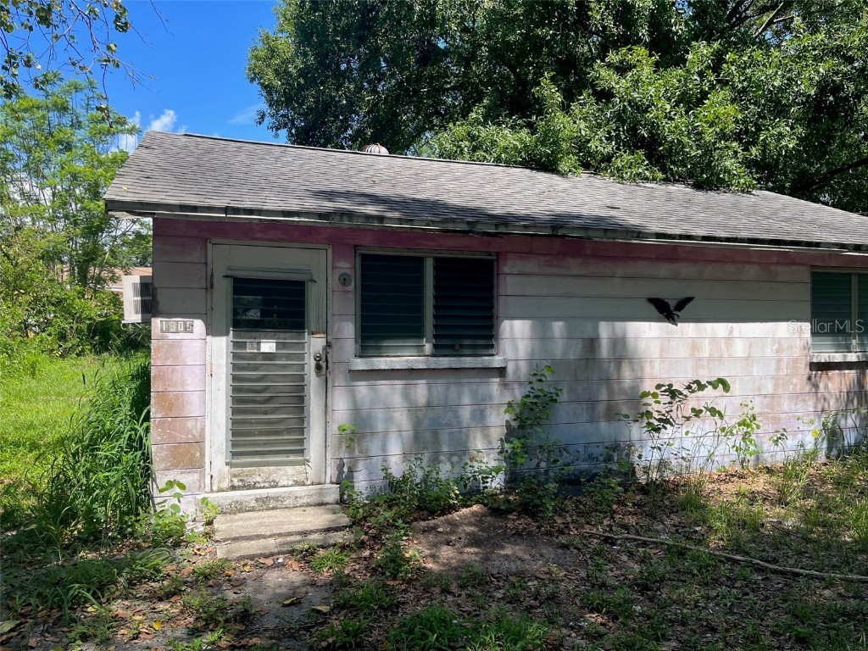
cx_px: 434
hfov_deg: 67.3
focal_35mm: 26
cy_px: 326
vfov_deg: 53.1
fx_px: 652
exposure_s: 1/1517
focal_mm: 5.1
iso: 50
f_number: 1.6
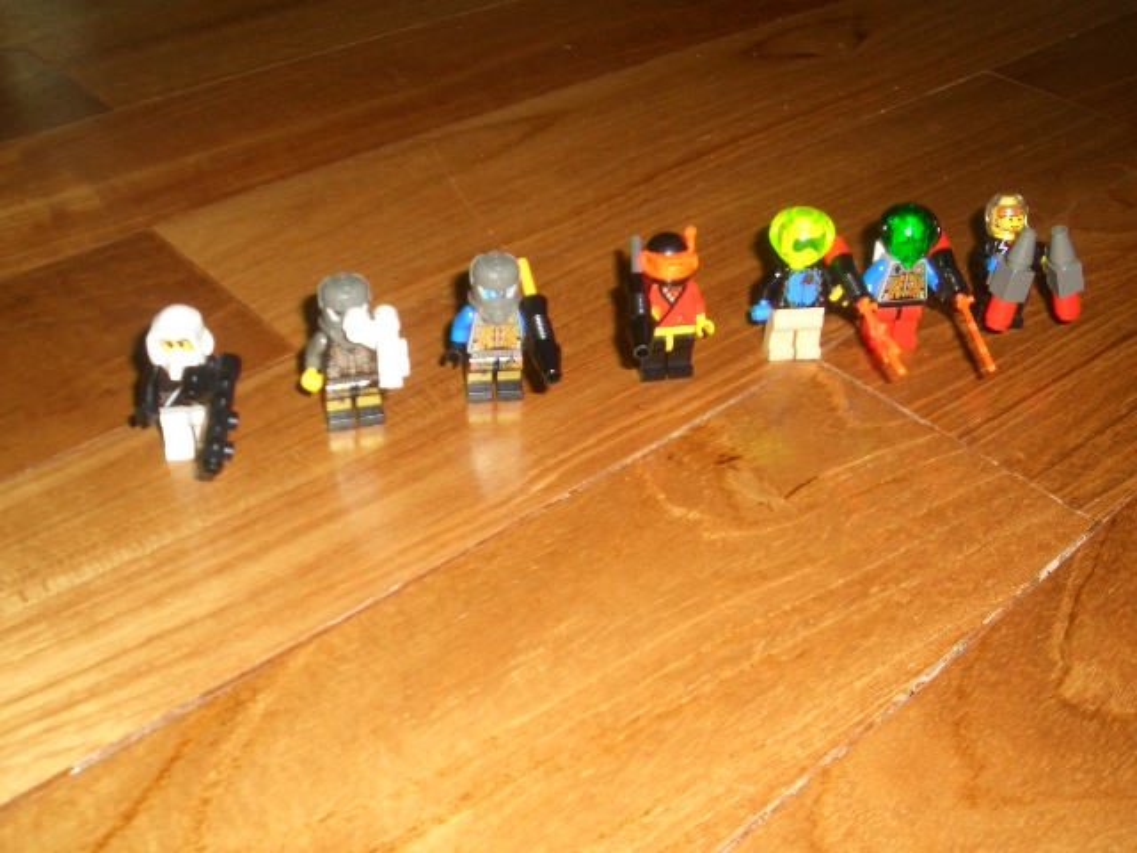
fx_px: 1182
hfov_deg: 51.4
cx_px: 568
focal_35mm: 36
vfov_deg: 39.7
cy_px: 426
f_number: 4
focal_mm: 4.8
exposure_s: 1/40
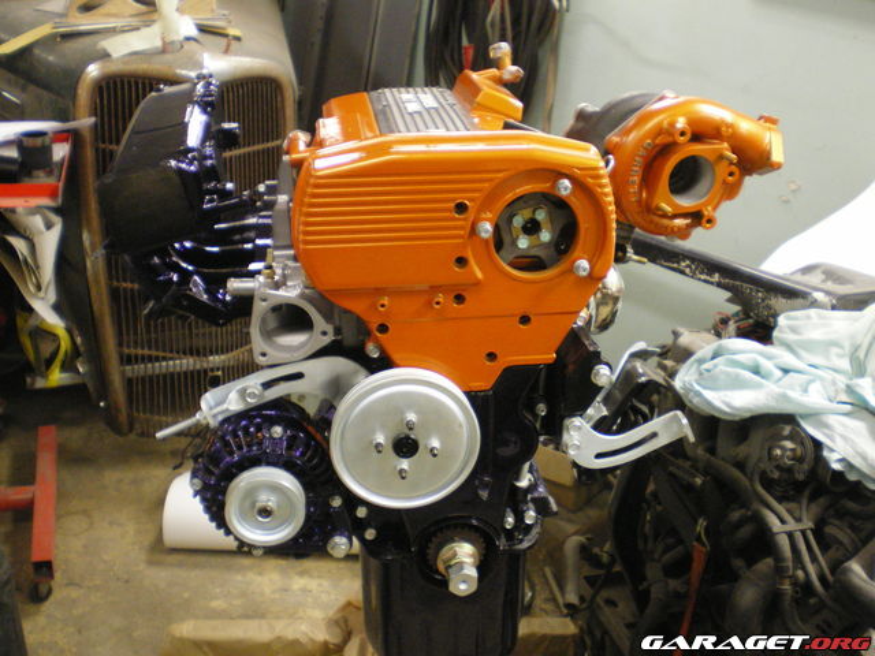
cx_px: 438
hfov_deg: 49.0
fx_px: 961
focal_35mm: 38
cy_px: 328
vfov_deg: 37.7
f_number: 3.1
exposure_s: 1/30
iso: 400
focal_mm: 6.3
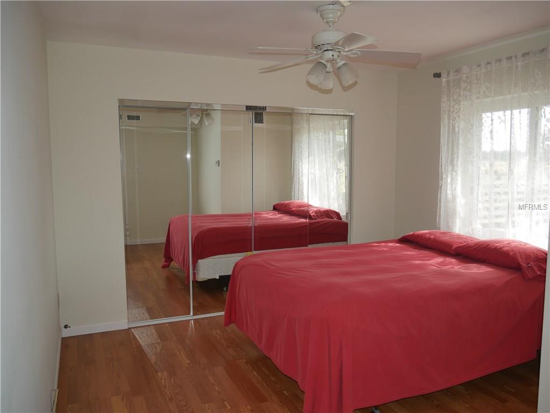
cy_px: 206
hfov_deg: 63.4
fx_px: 445
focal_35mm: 28
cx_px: 275
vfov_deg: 49.8
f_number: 3.5
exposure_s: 1/100
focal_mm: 14
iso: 200
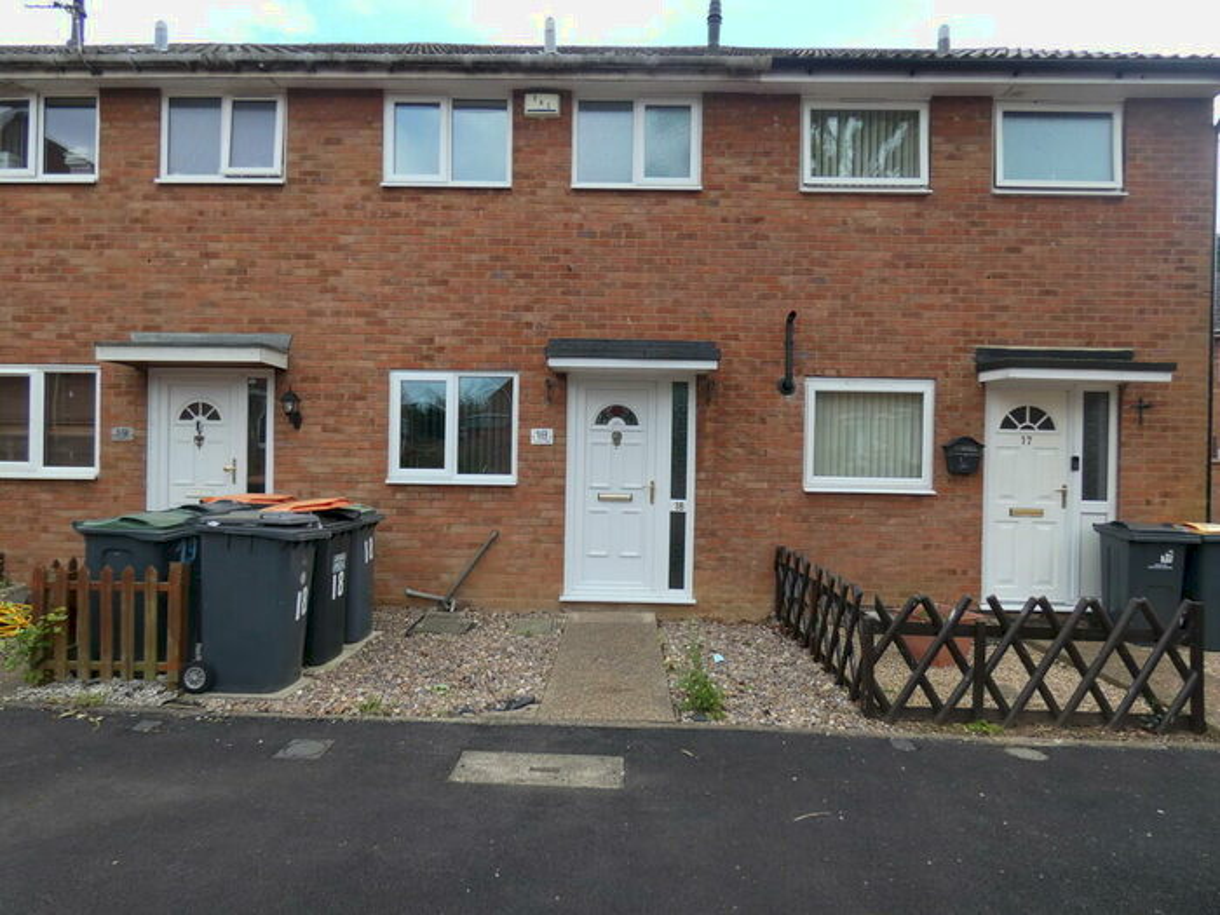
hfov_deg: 81.7
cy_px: 458
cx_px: 610
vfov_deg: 66.0
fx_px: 705
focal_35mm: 20
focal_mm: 3.6
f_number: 2.8
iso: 80
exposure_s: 1/640
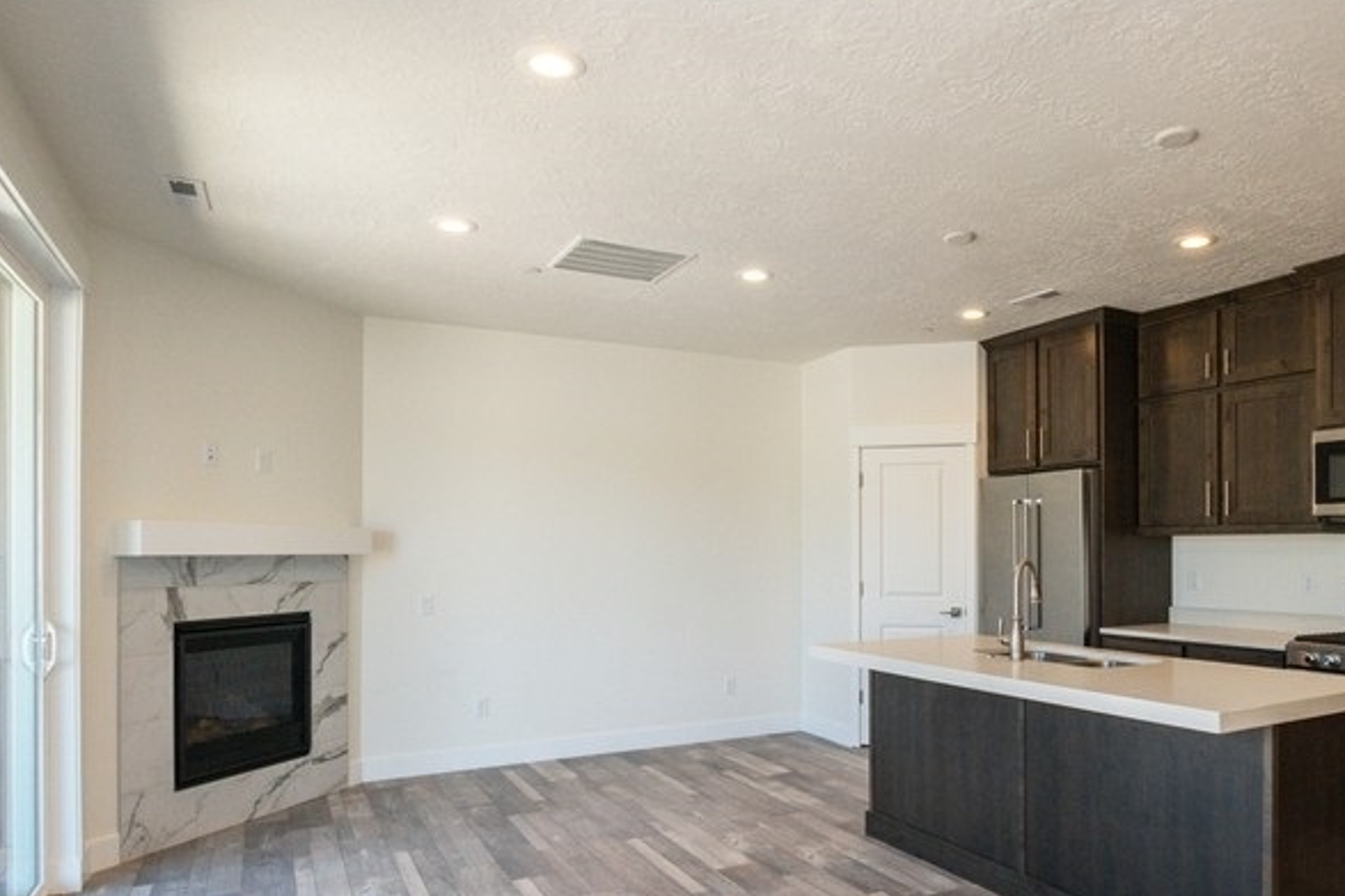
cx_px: 816
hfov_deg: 75.2
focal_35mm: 23
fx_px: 859
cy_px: 582
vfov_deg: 54.2
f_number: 9
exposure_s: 1/20
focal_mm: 10
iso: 320
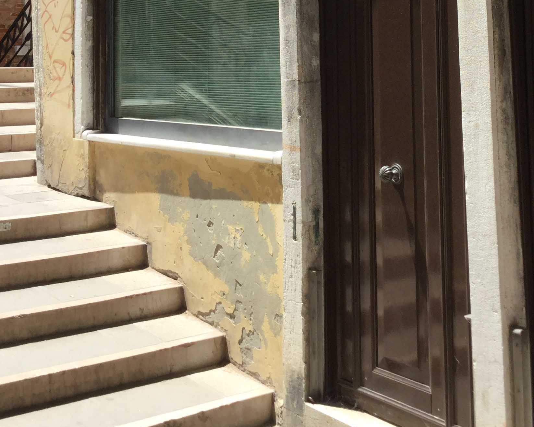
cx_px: 335
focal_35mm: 60
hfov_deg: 31.3
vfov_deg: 24.3
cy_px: 9
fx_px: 948
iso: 25
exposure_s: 1/783
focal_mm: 3.3
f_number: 2.4
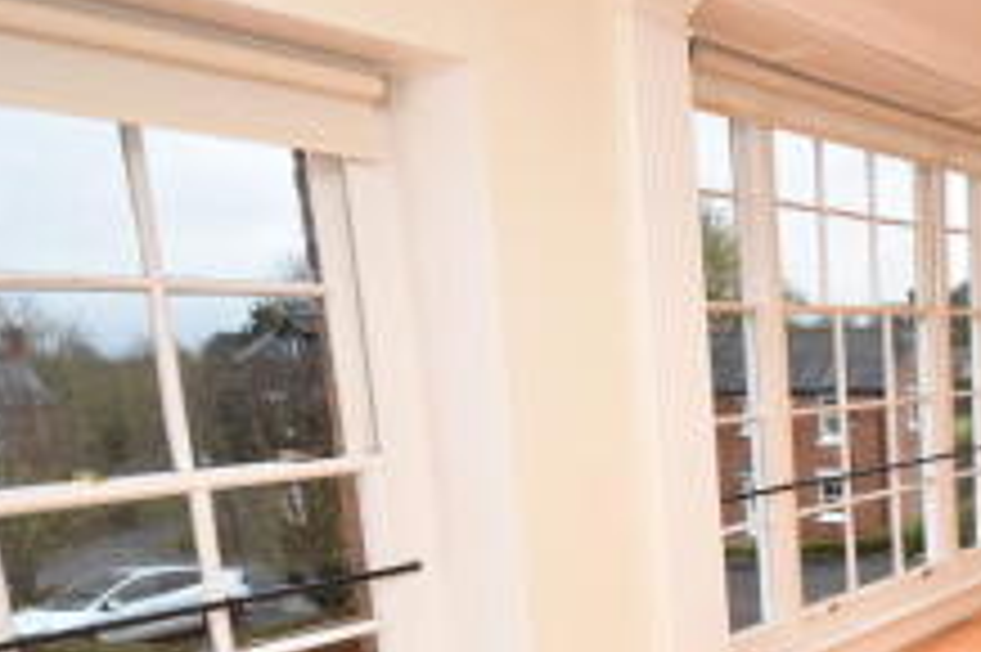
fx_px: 983
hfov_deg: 45.5
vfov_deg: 35.7
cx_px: 963
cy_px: 506
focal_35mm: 36
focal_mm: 11
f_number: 4.5
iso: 800
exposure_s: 1/160
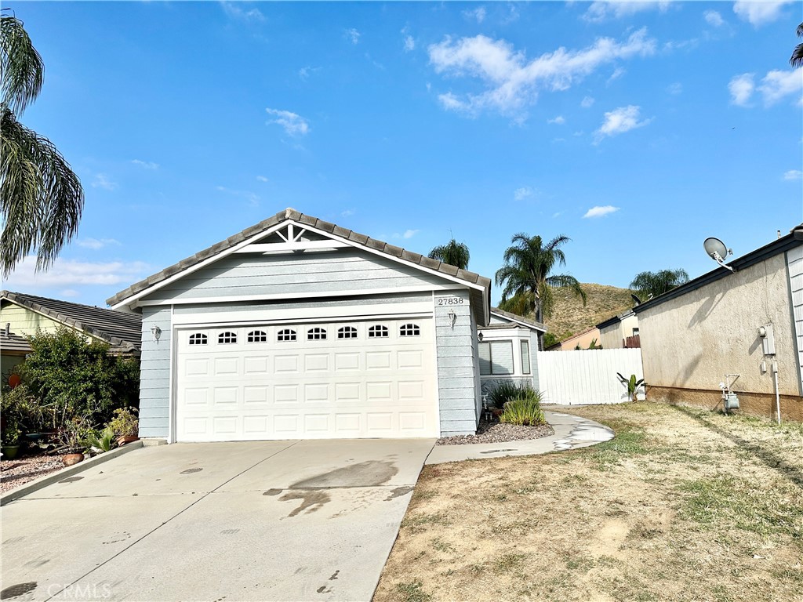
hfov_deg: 71.6
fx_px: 557
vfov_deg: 56.8
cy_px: 301
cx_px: 402
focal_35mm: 24
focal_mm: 6.86
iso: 80
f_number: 1.78
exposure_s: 1/9709
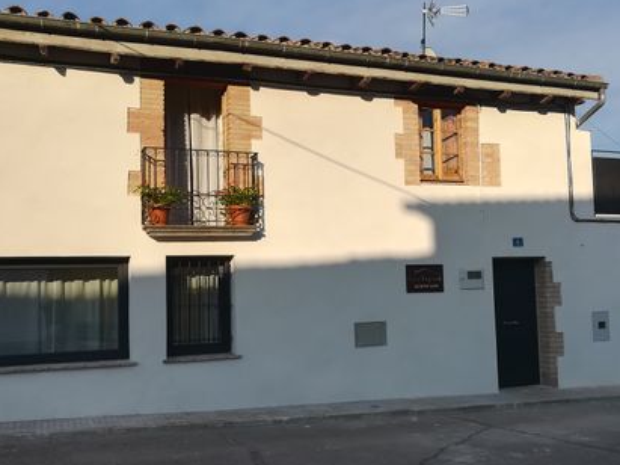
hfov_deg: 48.8
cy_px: 236
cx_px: 353
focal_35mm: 38
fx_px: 680
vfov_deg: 37.7
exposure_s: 1/721
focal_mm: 3.83
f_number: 2.2
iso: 50
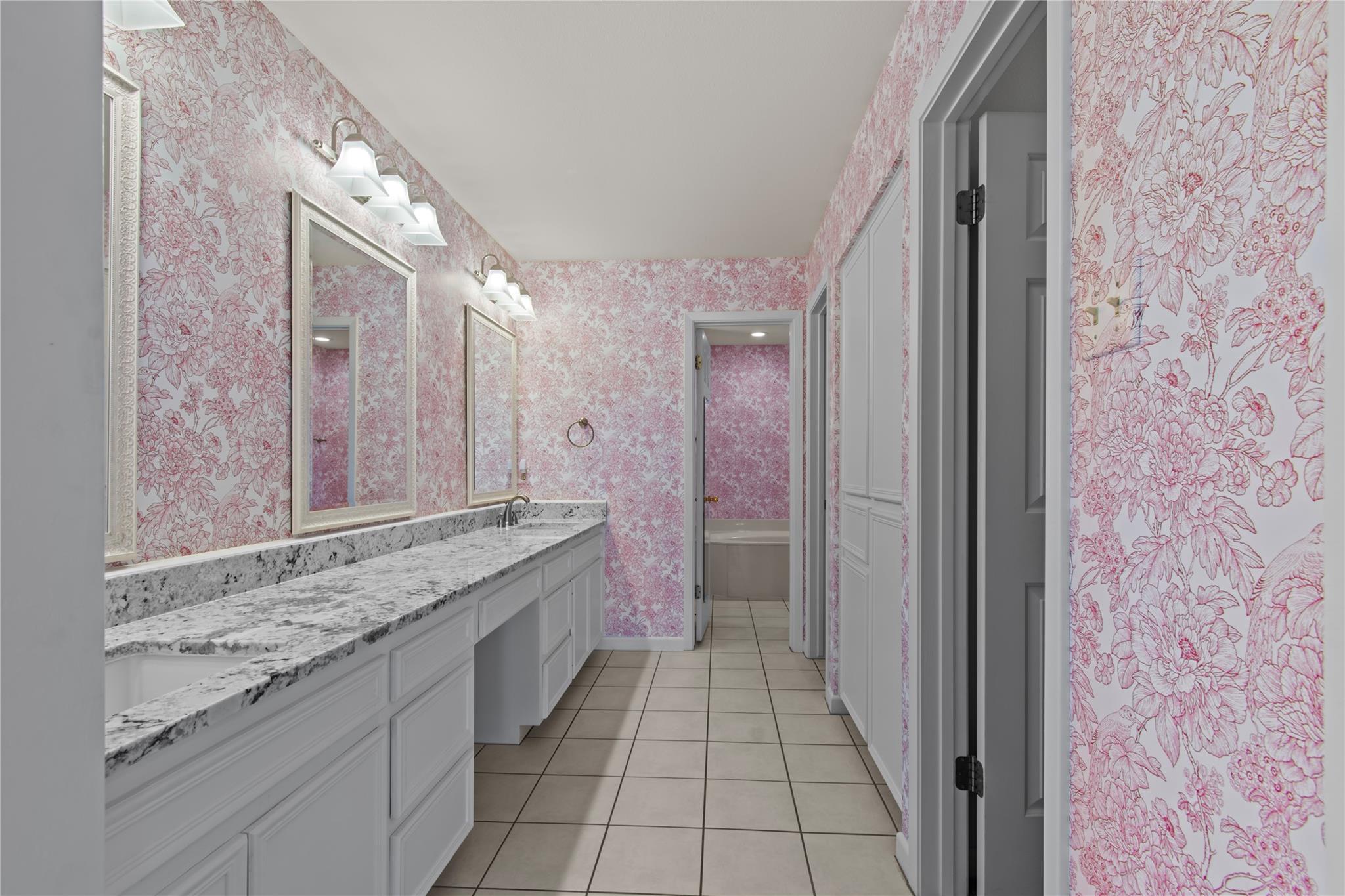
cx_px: 672
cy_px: 448
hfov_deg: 100.4
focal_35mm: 15
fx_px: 560
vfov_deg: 77.3
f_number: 9
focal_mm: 10
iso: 100
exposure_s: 1/1.67
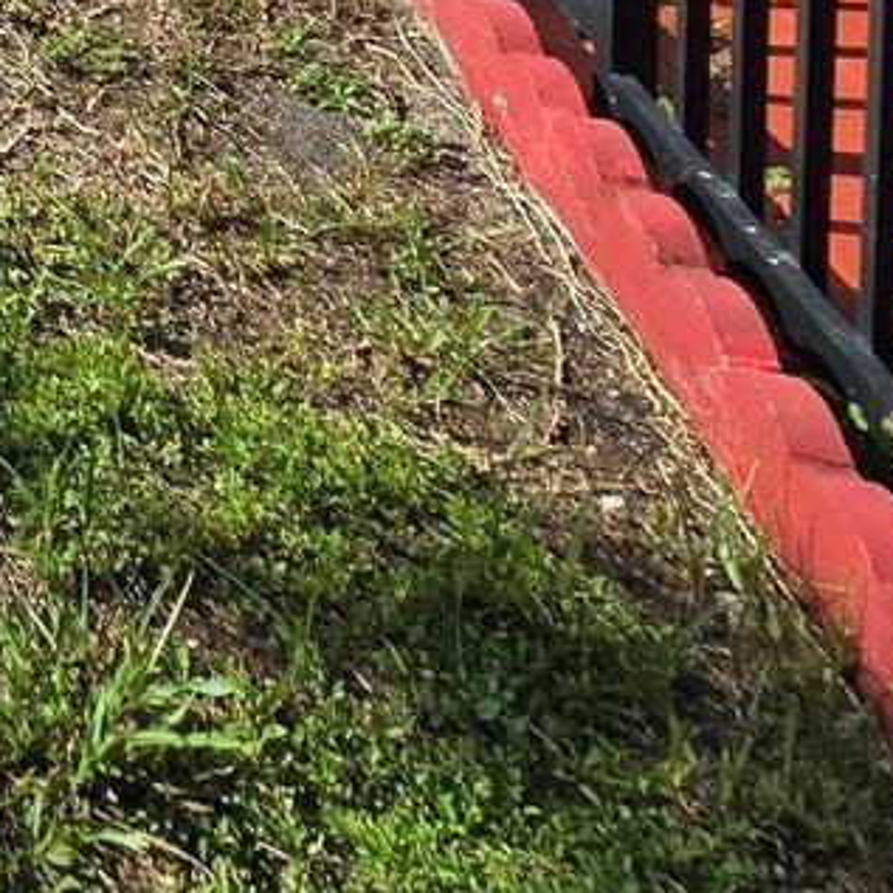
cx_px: -642
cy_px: -659
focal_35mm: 58
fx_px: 1693
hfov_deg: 21.4
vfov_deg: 21.2
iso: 50
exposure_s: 1/1700
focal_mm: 2.2
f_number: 2.2
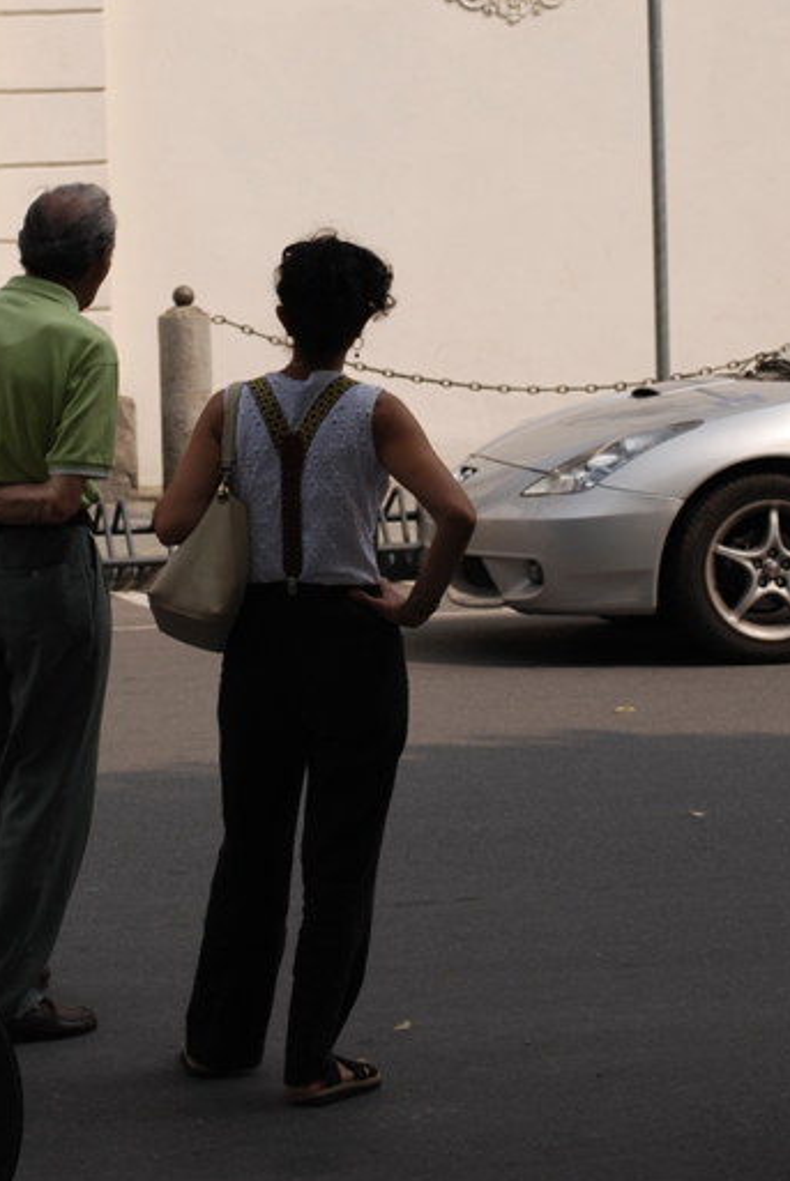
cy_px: 269
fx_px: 4230
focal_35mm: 129
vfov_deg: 15.8
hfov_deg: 10.7
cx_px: 348
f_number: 5.6
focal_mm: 55
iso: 100
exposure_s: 1/500
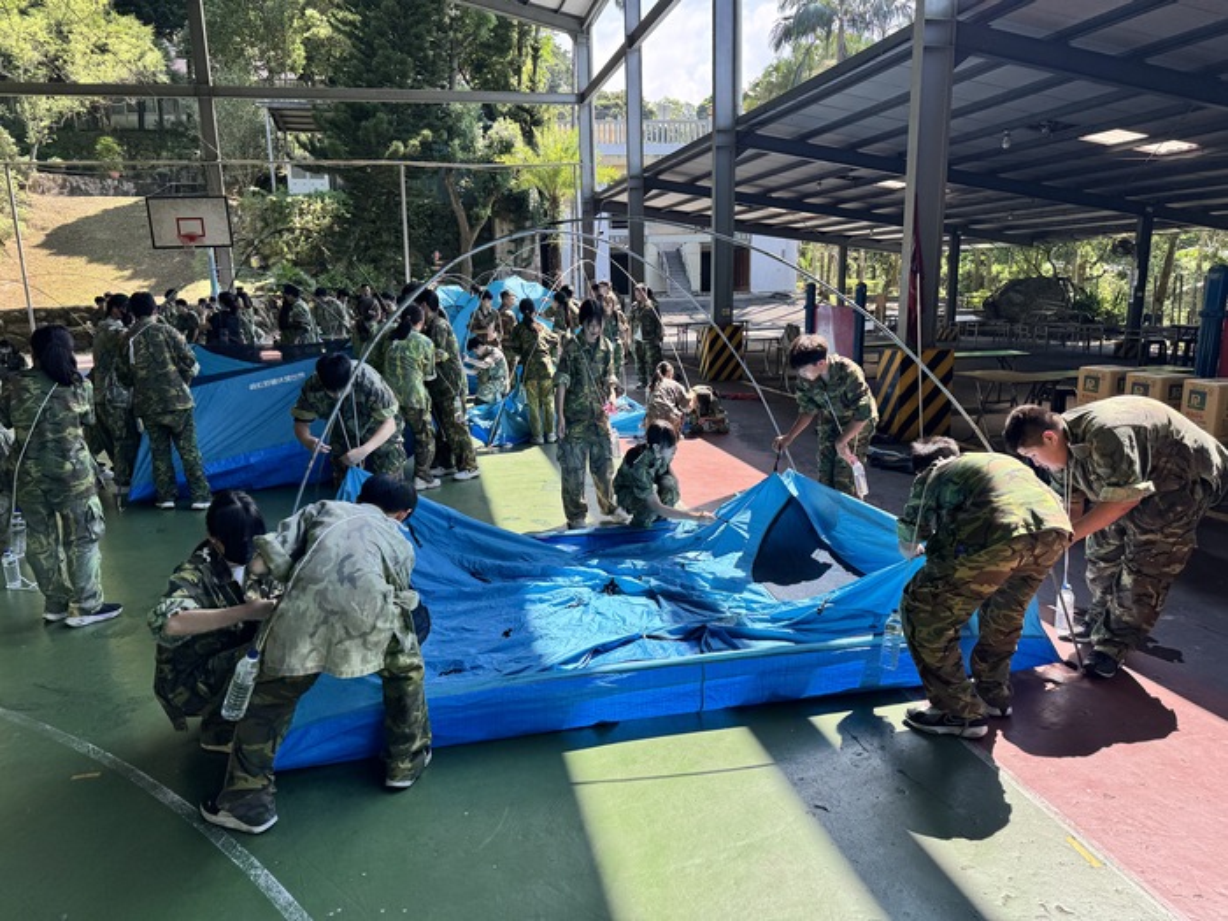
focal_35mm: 24
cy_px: 460
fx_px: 851
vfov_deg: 56.8
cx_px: 614
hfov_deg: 71.6
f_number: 1.78
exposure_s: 1/1311
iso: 80
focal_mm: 6.76
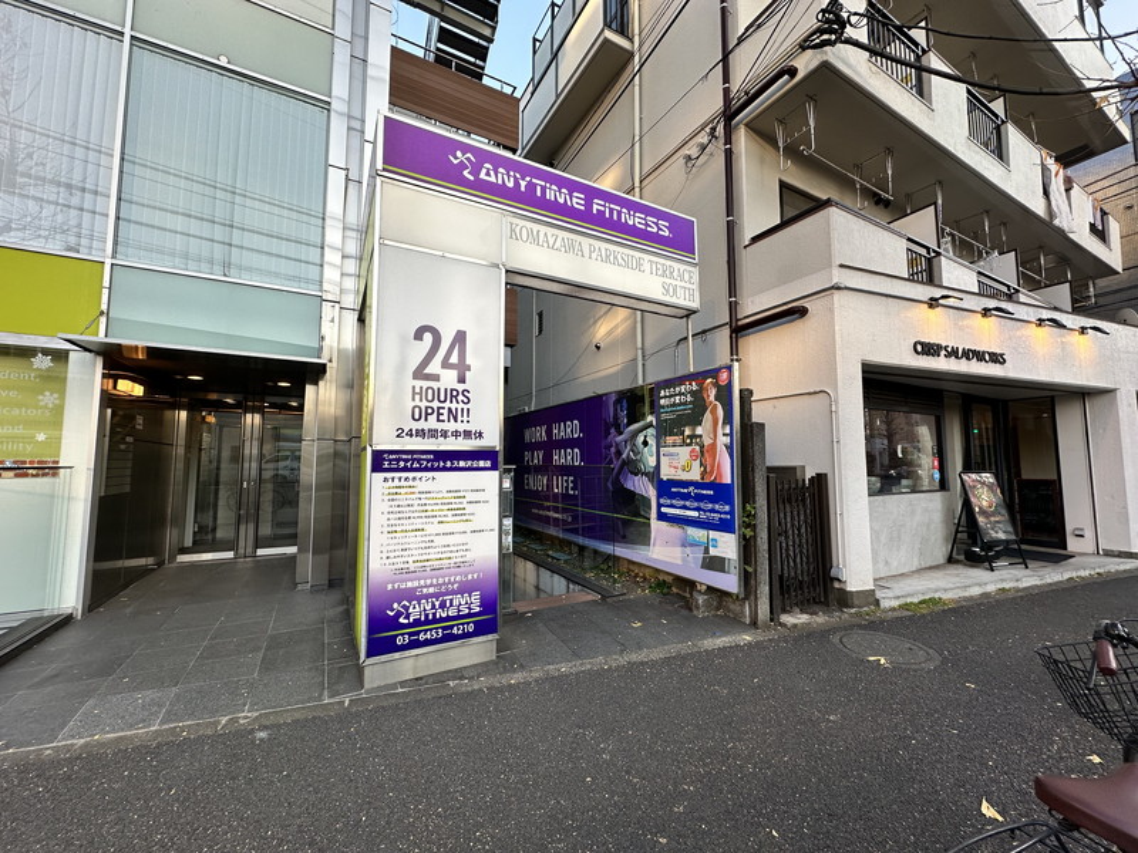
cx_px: 569
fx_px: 460
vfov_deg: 85.7
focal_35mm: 14
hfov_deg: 102.1
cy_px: 426
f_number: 2.2
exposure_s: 1/206
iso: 40
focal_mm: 2.22
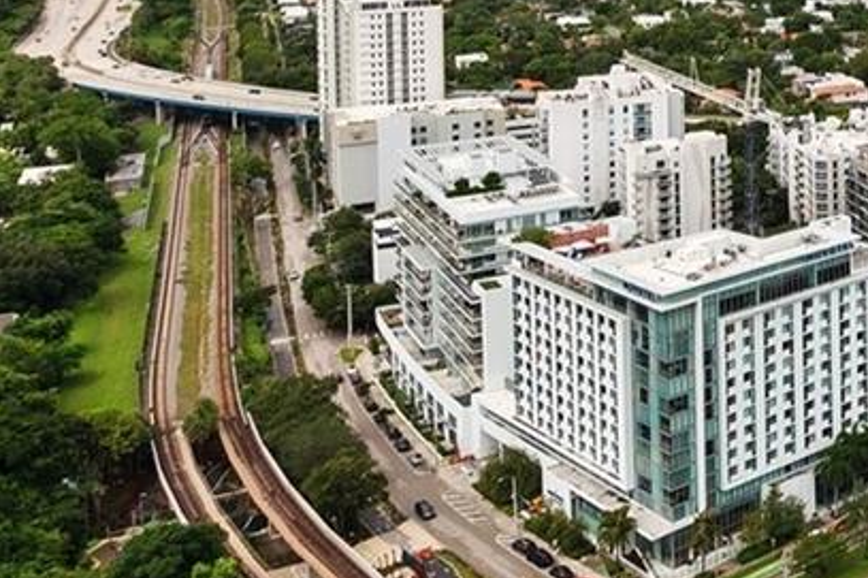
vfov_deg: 21.1
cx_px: 1258
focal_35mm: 59
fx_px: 1422
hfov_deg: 26.2
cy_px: -147
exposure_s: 1/500
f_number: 8
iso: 200
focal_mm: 10
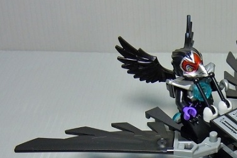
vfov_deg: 26.0
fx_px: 336
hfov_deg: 38.0
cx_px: 174
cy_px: 124
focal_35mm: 51
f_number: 3.5
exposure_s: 1/10
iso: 100
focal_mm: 5.4
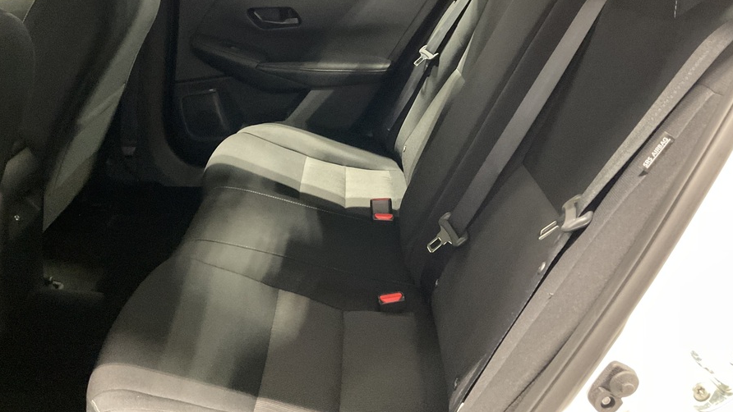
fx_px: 661
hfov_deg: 58.0
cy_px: 154
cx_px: 367
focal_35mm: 34
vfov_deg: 34.5
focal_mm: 3
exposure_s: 1/30
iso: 500
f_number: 1.8
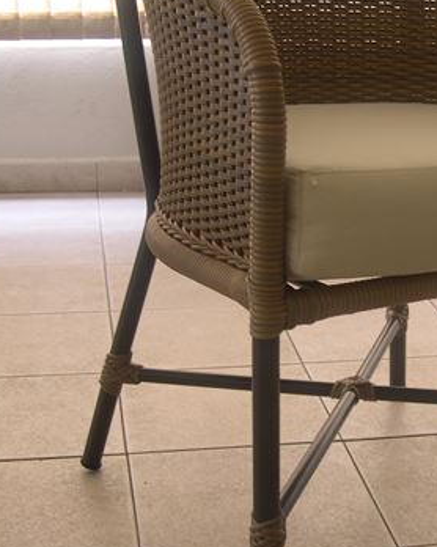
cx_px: 377
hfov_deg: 20.9
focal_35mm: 72
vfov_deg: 26.4
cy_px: 270
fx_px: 1165
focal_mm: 8
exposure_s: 1/32.3
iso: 100
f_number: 2.8
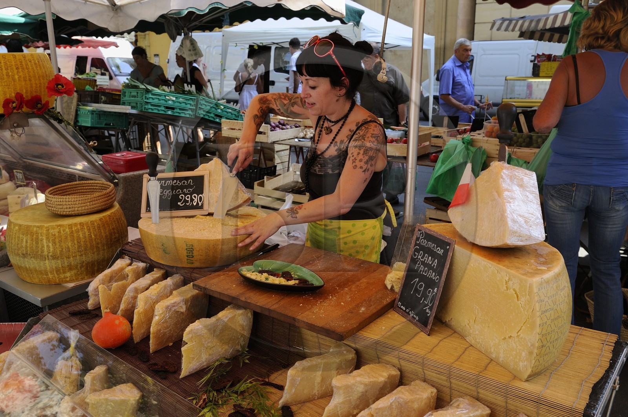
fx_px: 505
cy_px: 208
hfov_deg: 63.7
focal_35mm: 29
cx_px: 314
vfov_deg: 44.9
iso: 400
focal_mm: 29
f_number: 8
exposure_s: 1/160
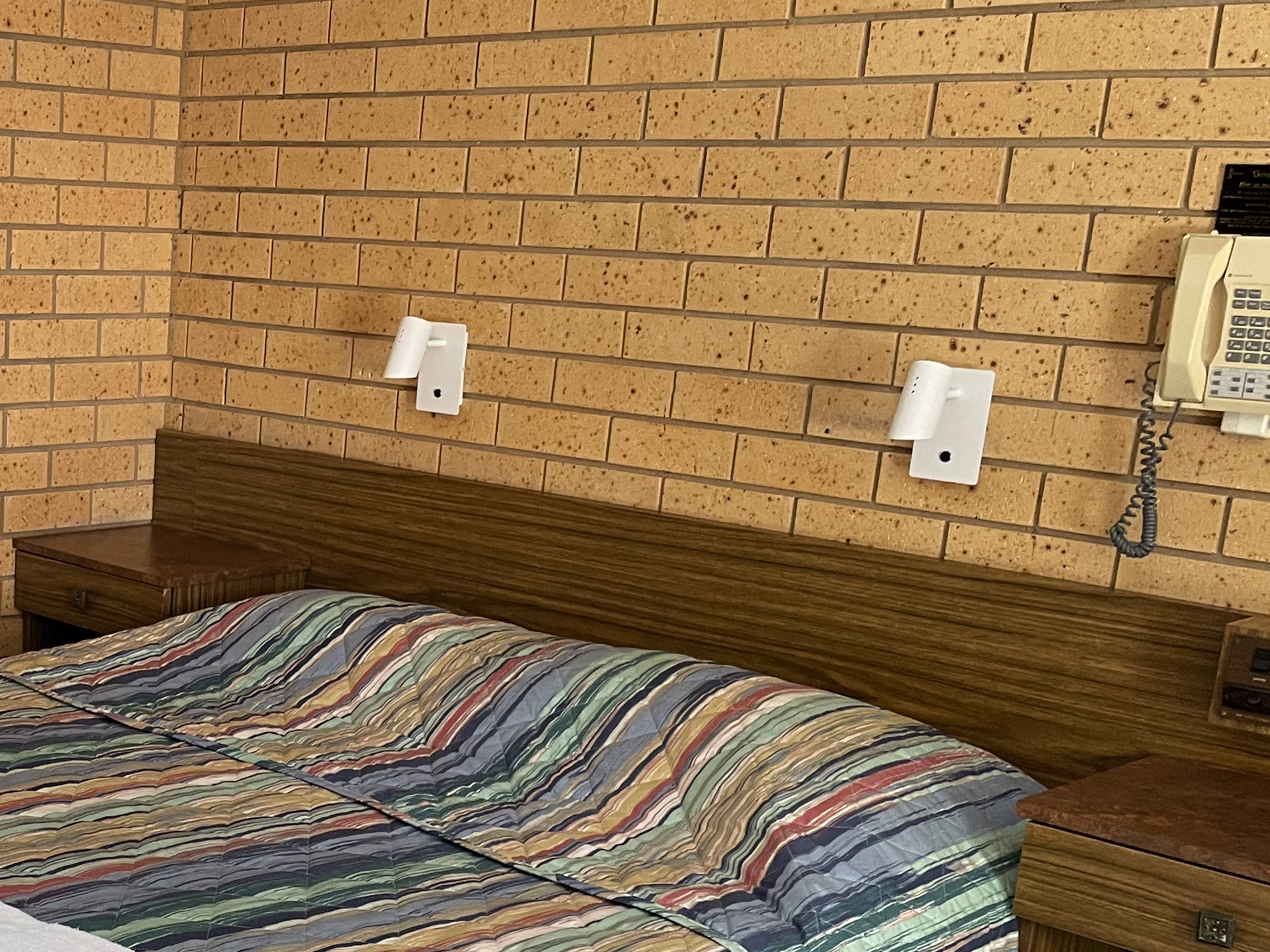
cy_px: 715
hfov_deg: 34.7
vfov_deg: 28.1
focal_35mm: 51
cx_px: 61
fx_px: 1871
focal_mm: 4.2
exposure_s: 1/60
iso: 160
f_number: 1.6
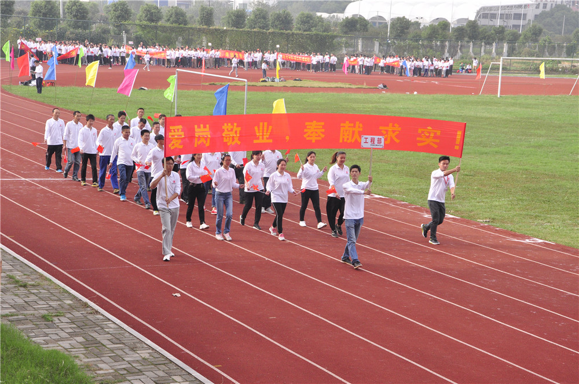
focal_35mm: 75
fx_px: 1205
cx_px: 290
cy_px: 192
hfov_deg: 27.0
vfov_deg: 18.1
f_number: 9
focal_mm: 50
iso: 500
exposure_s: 1/500
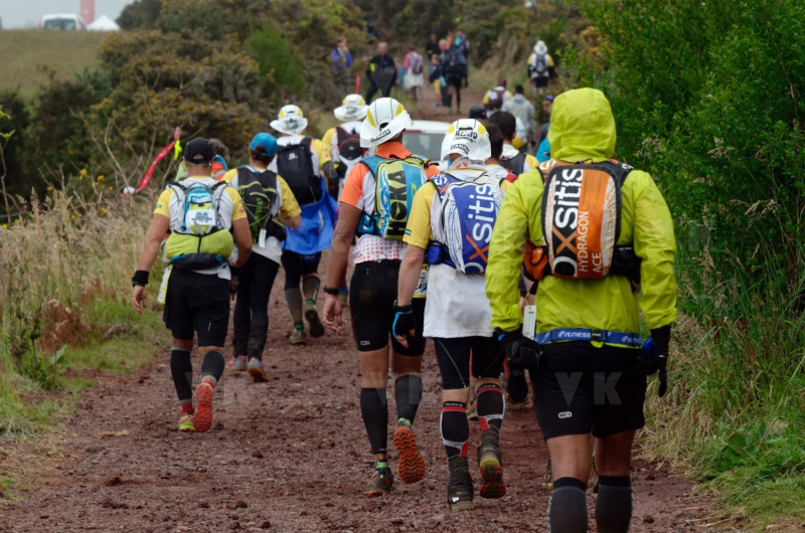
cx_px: 402
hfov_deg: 9.2
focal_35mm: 225
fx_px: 5021
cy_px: 266
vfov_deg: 6.1
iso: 200
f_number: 8
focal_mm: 150
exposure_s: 1/320
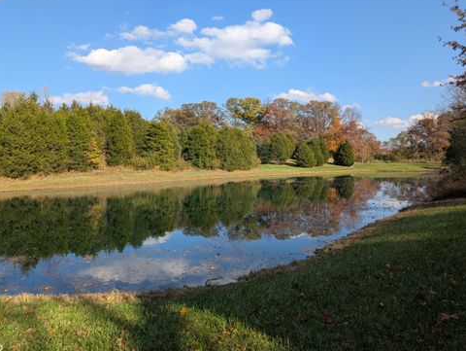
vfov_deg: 55.0
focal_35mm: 25
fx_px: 337
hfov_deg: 69.3
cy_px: 176
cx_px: 224
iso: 22
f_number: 1.68
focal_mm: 6.9
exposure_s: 1/756
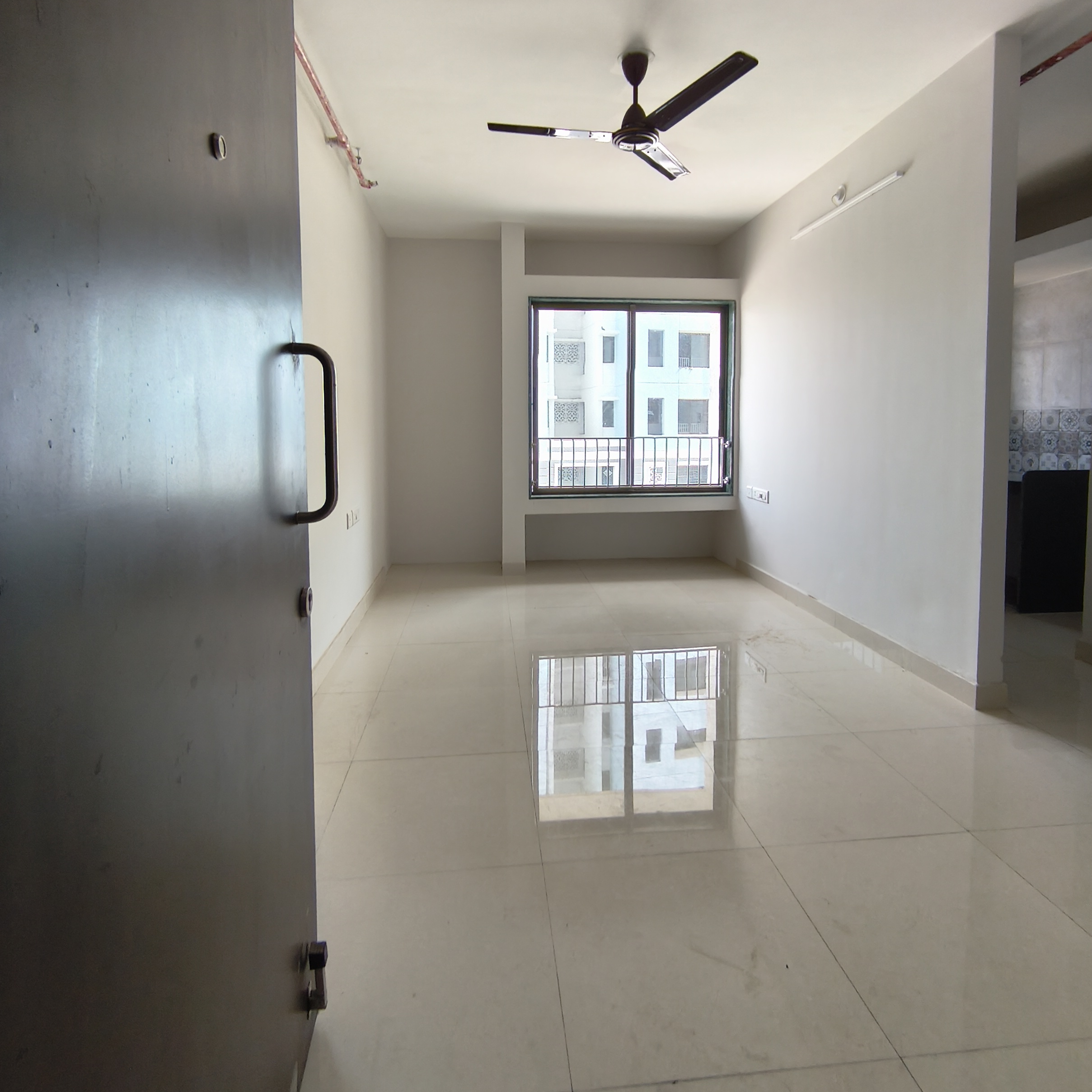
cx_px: 549
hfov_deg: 80.7
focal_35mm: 18
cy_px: 455
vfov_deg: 80.1
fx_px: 642
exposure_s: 1/60
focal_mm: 1.65
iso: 125
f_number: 2.2
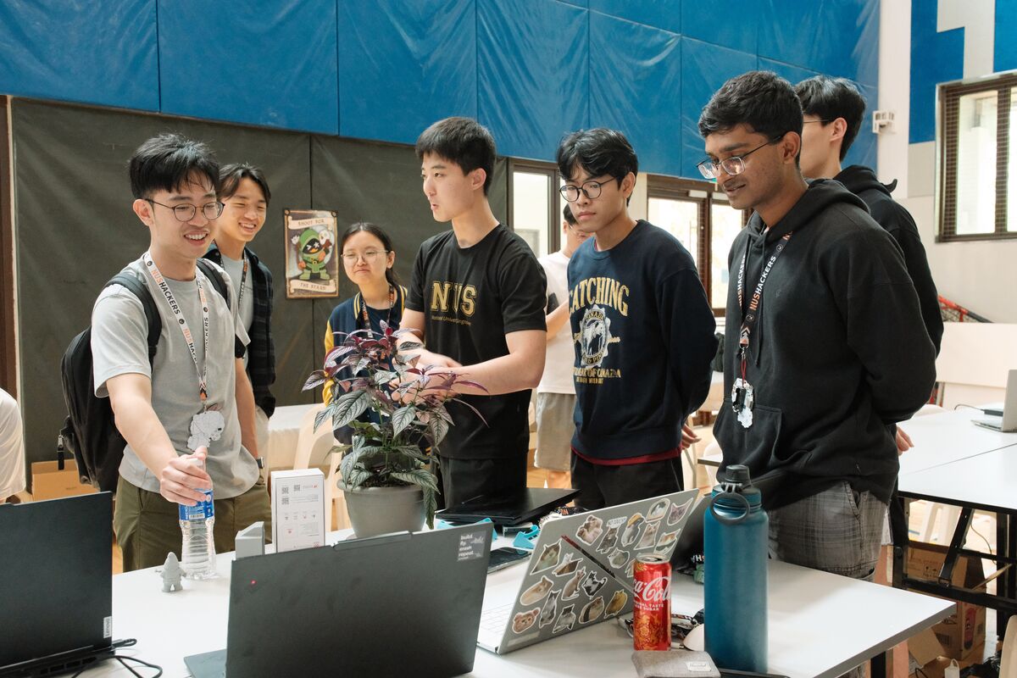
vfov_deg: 42.3
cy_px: 339
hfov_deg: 60.3
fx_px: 876
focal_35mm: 31
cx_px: 508
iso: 5000
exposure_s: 1/160
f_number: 4
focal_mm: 20.8
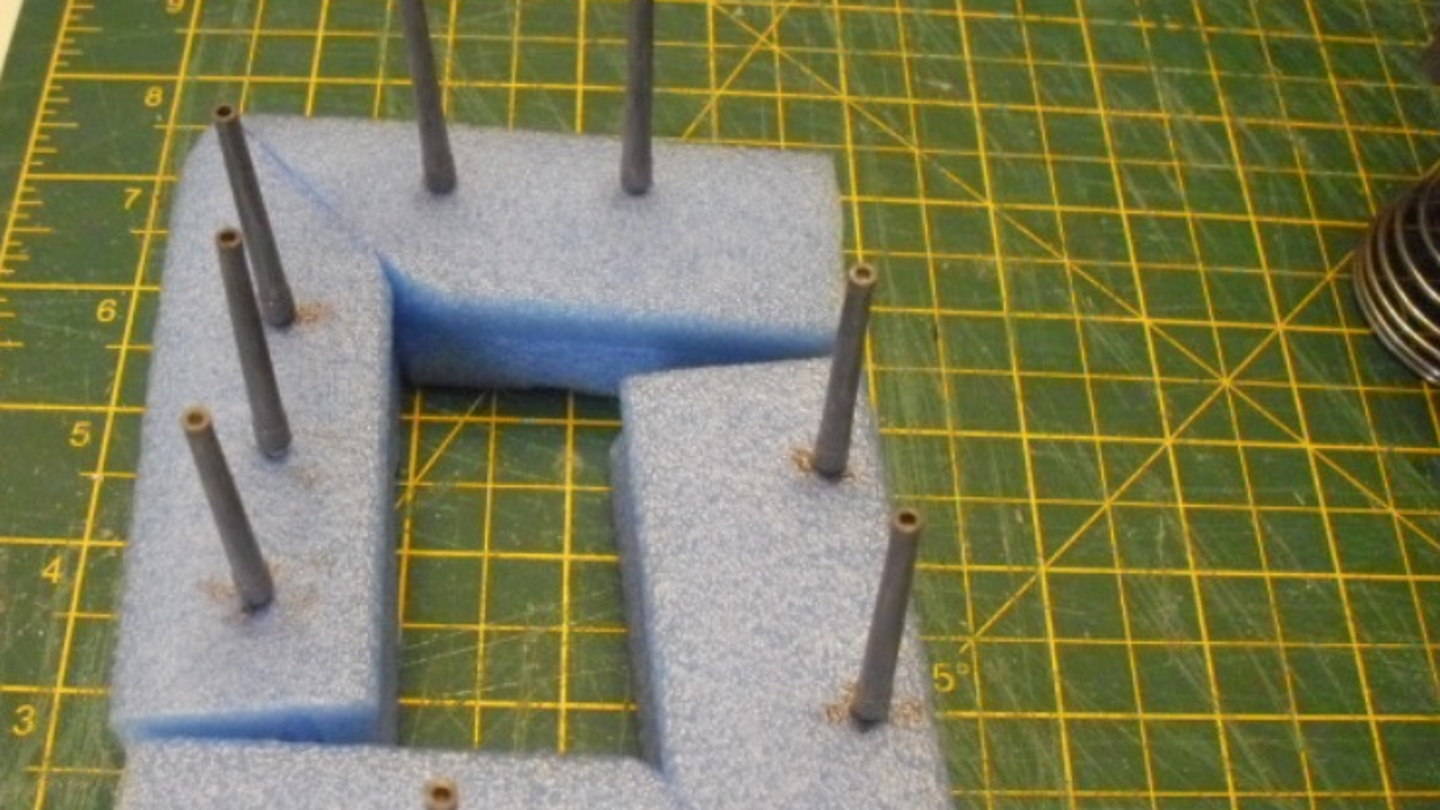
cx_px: 661
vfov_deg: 26.4
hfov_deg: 45.4
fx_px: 1718
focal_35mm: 45
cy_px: 534
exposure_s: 1/50
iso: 800
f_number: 2.8
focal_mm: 6.2
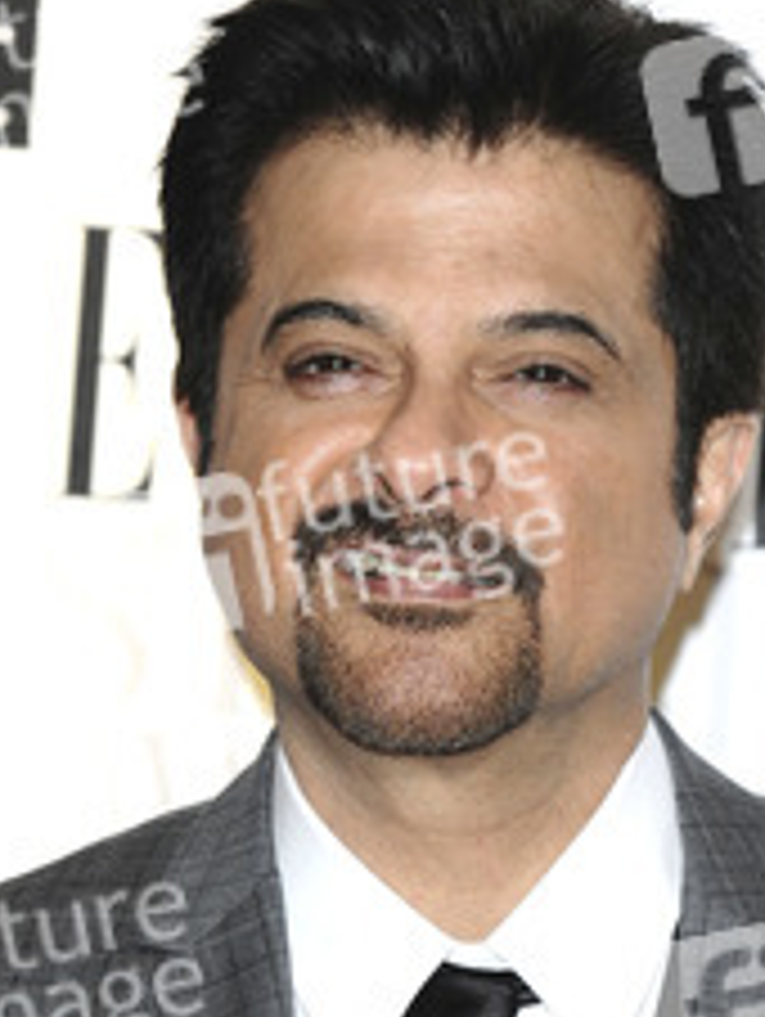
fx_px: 12378
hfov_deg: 3.5
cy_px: 765
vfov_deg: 4.7
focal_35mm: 421
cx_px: 466
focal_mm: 165
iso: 320
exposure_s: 1/200
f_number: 5
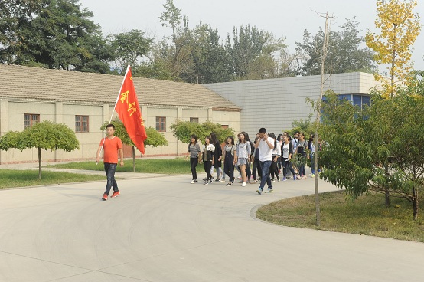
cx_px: 212
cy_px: 141
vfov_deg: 26.9
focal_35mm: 50
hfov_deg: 39.6
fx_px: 588
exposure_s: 1/320
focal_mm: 50
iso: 320
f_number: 9
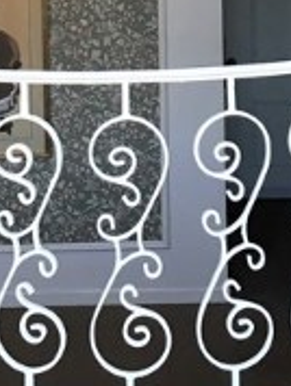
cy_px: -147
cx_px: 163
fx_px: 1398
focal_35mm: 125
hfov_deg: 11.9
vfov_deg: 14.9
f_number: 2.2
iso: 25
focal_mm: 4.15
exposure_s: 1/30
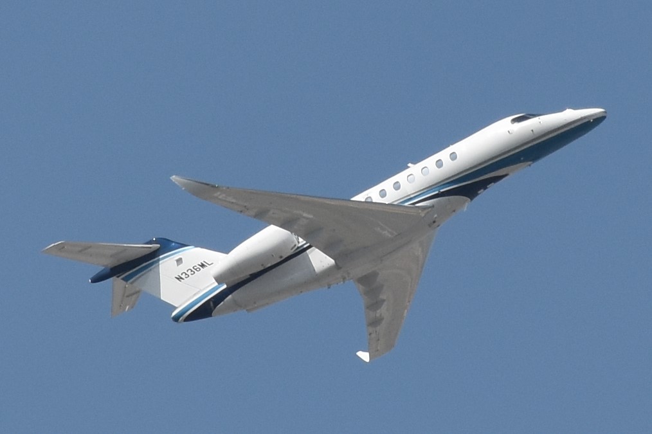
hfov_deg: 9.8
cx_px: 326
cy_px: 217
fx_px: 3801
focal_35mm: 210
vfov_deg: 6.5
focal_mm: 140
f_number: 9
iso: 200
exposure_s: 1/800
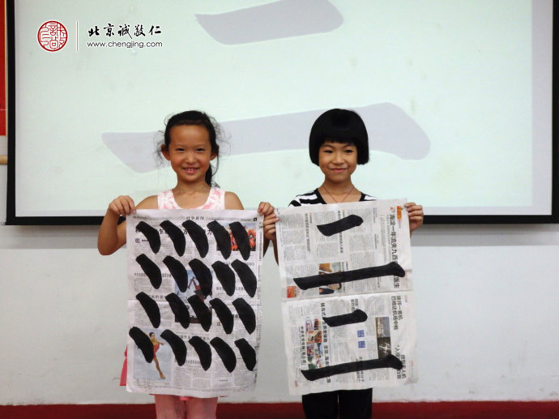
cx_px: 280
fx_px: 646
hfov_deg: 46.8
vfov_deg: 35.9
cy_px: 210
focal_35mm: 40
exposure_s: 1/80
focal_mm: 7.3
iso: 320
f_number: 3.7
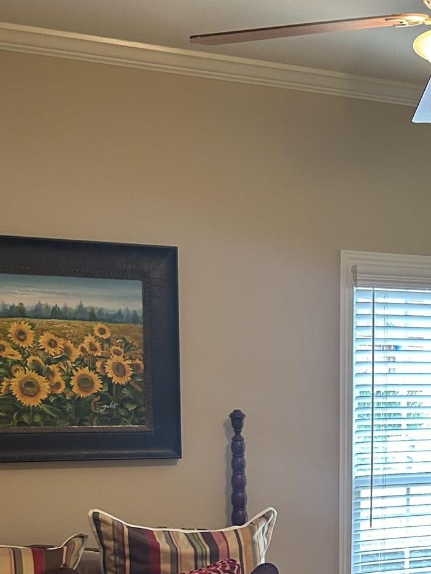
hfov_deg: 22.1
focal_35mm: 64
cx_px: 427
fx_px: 1062
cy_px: 534
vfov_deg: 28.9
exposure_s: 1/60
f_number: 1.5
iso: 200
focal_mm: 5.7
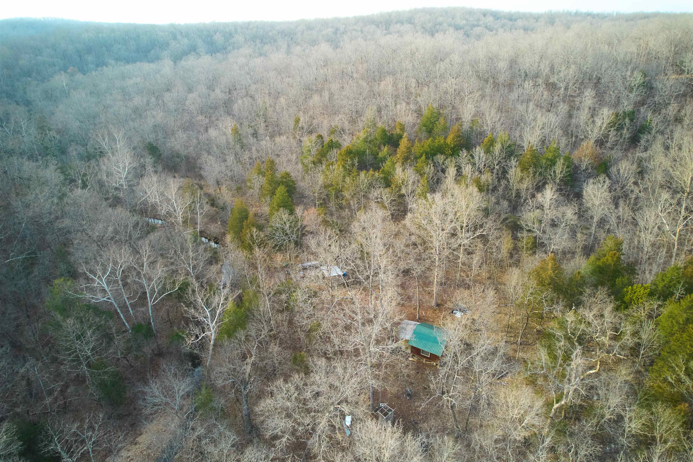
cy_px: 231
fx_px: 423
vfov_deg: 57.2
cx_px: 346
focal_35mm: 22
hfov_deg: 78.6
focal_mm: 8.38
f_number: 2.8
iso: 100
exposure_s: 1/400
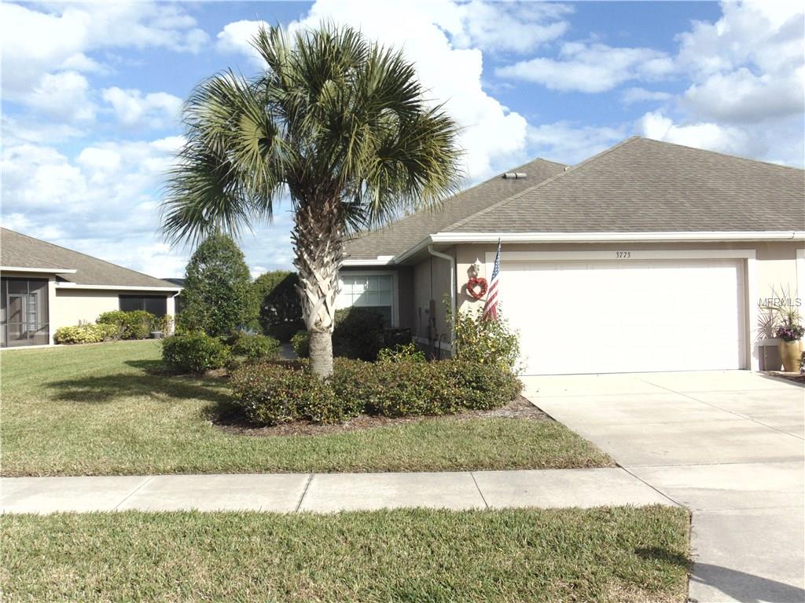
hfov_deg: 55.4
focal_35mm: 33
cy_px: 302
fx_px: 767
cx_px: 402
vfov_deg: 42.9
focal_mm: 5.8
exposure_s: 1/320
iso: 80
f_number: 8.2
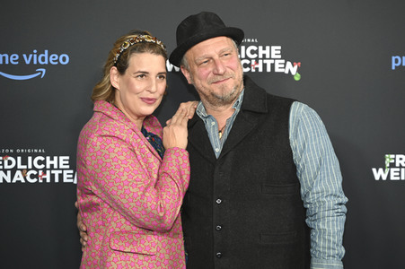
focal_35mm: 75
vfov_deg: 18.2
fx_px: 843
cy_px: 134
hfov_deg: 27.0
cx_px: 202
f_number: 2.8
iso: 400
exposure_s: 1/125
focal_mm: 75
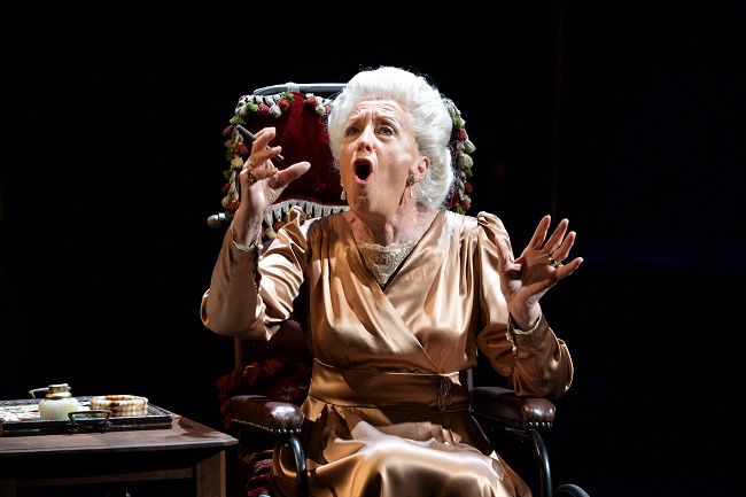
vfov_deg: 6.9
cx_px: 373
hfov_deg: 10.3
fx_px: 4143
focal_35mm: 200
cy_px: 248
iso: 2500
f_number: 6.3
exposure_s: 1/160
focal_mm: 200
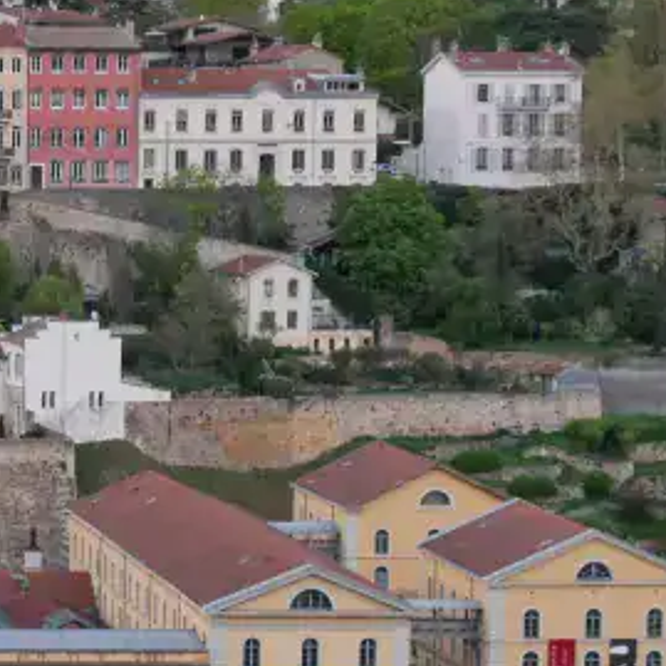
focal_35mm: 168
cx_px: -238
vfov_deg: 10.4
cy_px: 490
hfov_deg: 10.2
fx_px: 3657
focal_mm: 32
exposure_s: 1/250
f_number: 6.3
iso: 800
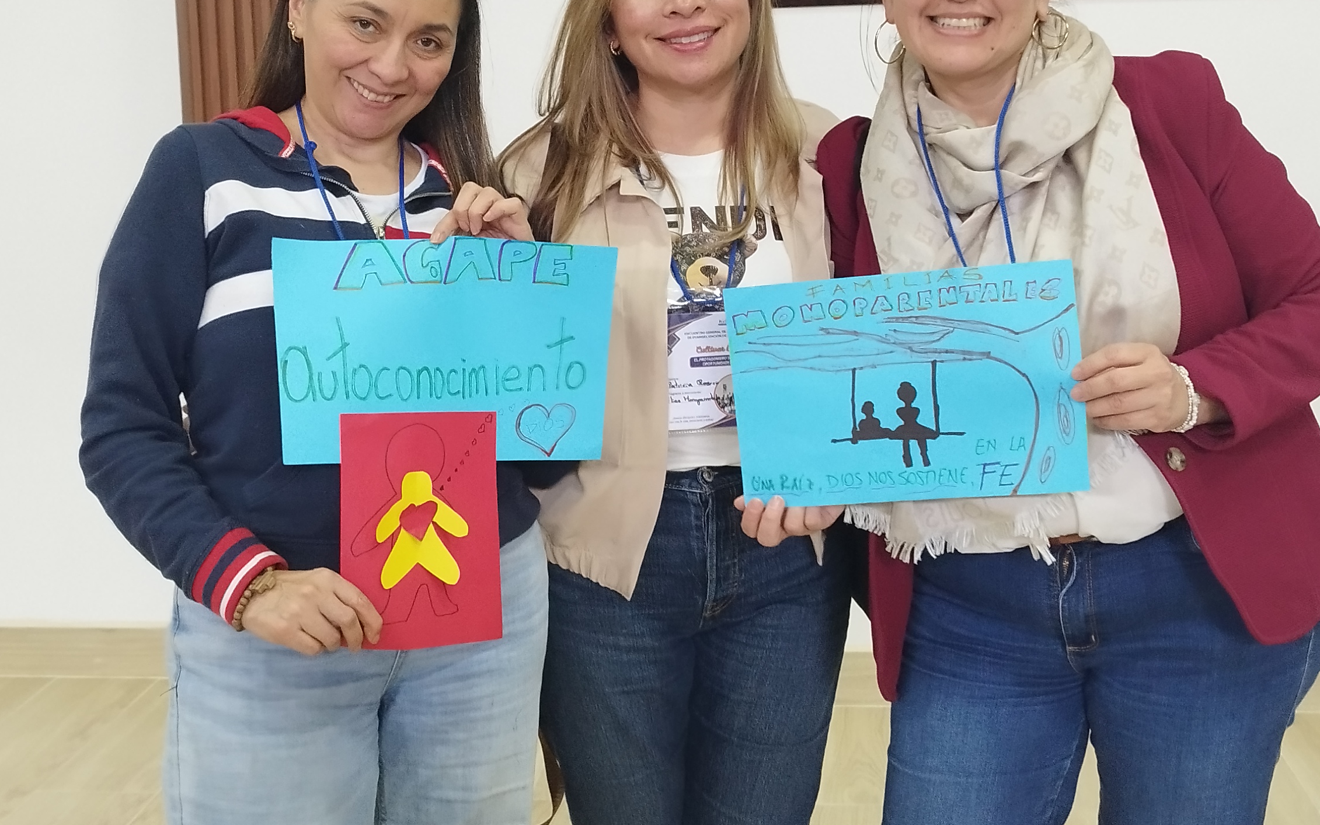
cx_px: 706
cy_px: 270
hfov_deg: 44.3
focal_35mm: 45
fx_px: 1619
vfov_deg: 28.4
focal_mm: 5.89
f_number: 1.89
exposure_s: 1/40
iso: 530
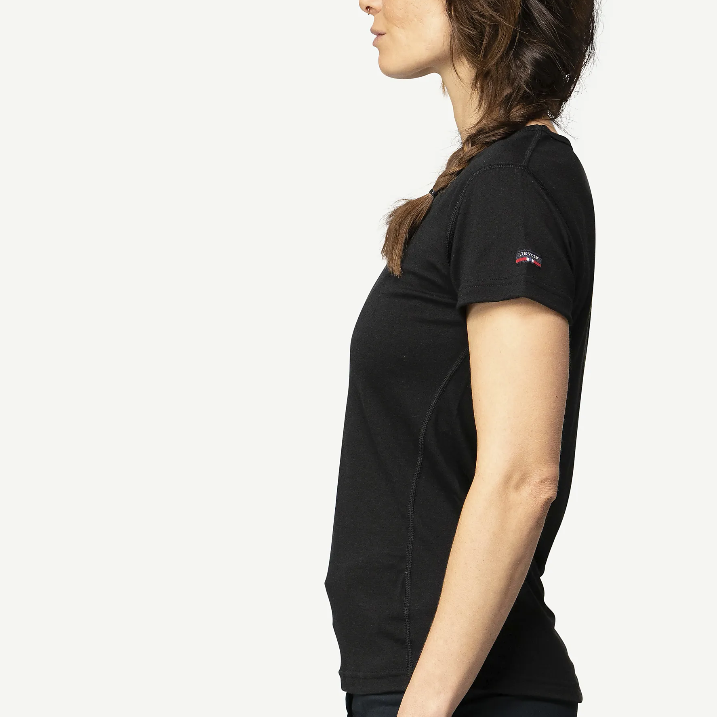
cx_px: 390
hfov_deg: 9.1
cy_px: 767
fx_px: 4523
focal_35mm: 193
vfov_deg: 9.0
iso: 500
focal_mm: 70
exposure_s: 1/80
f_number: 5
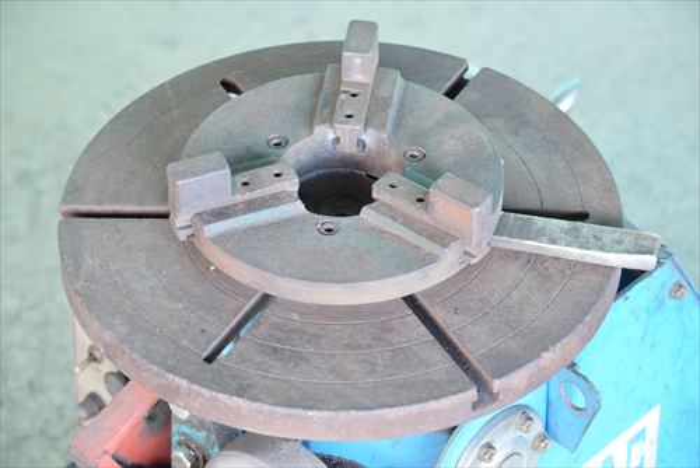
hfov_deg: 16.1
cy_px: 234
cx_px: 350
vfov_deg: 10.8
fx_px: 2480
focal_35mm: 128
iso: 1250
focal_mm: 85
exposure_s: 1/10
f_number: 6.3
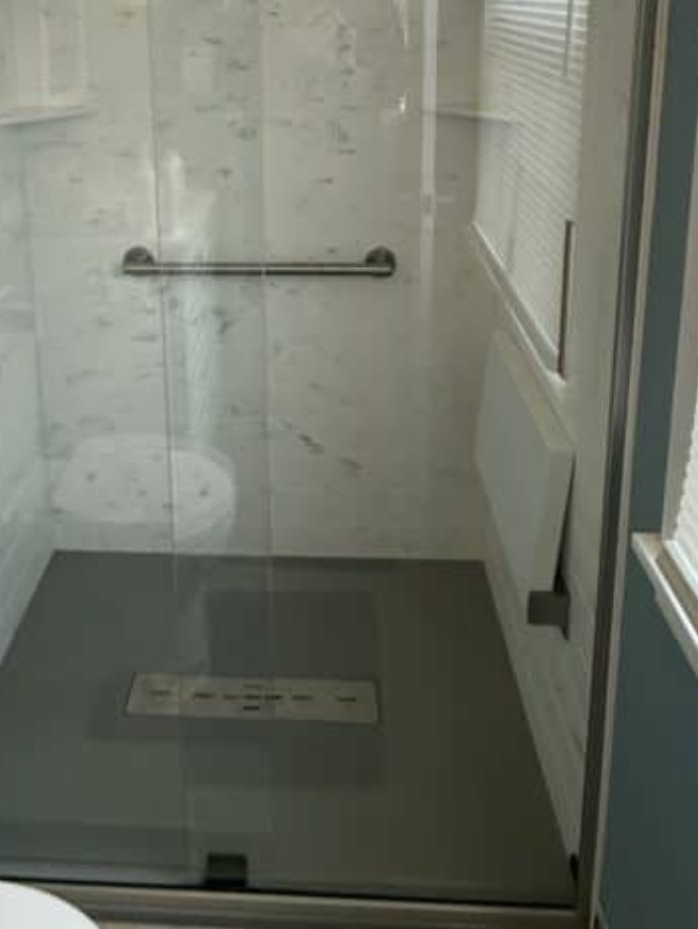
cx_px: 276
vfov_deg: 53.5
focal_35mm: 31
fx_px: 833
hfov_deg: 45.2
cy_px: 157
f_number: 2.2
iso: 250
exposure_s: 1/60
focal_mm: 2.22
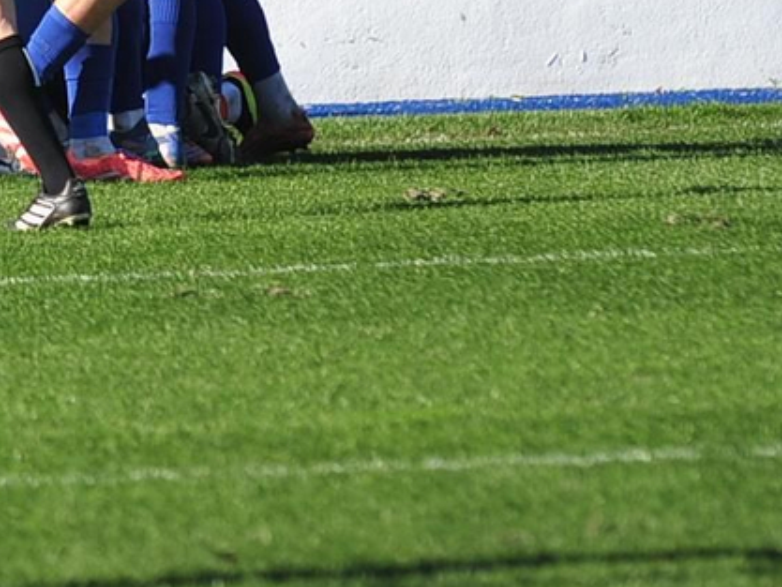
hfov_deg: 1.8
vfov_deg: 1.3
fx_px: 24970
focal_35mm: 1105
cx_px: -534
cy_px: -147
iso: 400
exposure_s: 1/1250
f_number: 5.6
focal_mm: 300
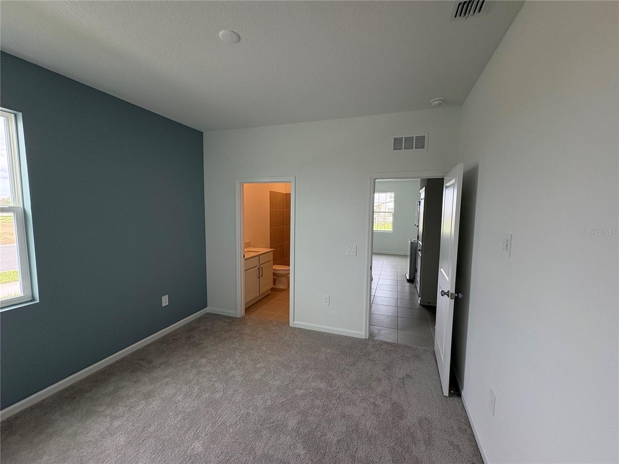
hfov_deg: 102.1
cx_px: 310
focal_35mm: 14
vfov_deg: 85.7
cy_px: 232
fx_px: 250
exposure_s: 1/132
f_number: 2.2
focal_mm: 2.22
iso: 125
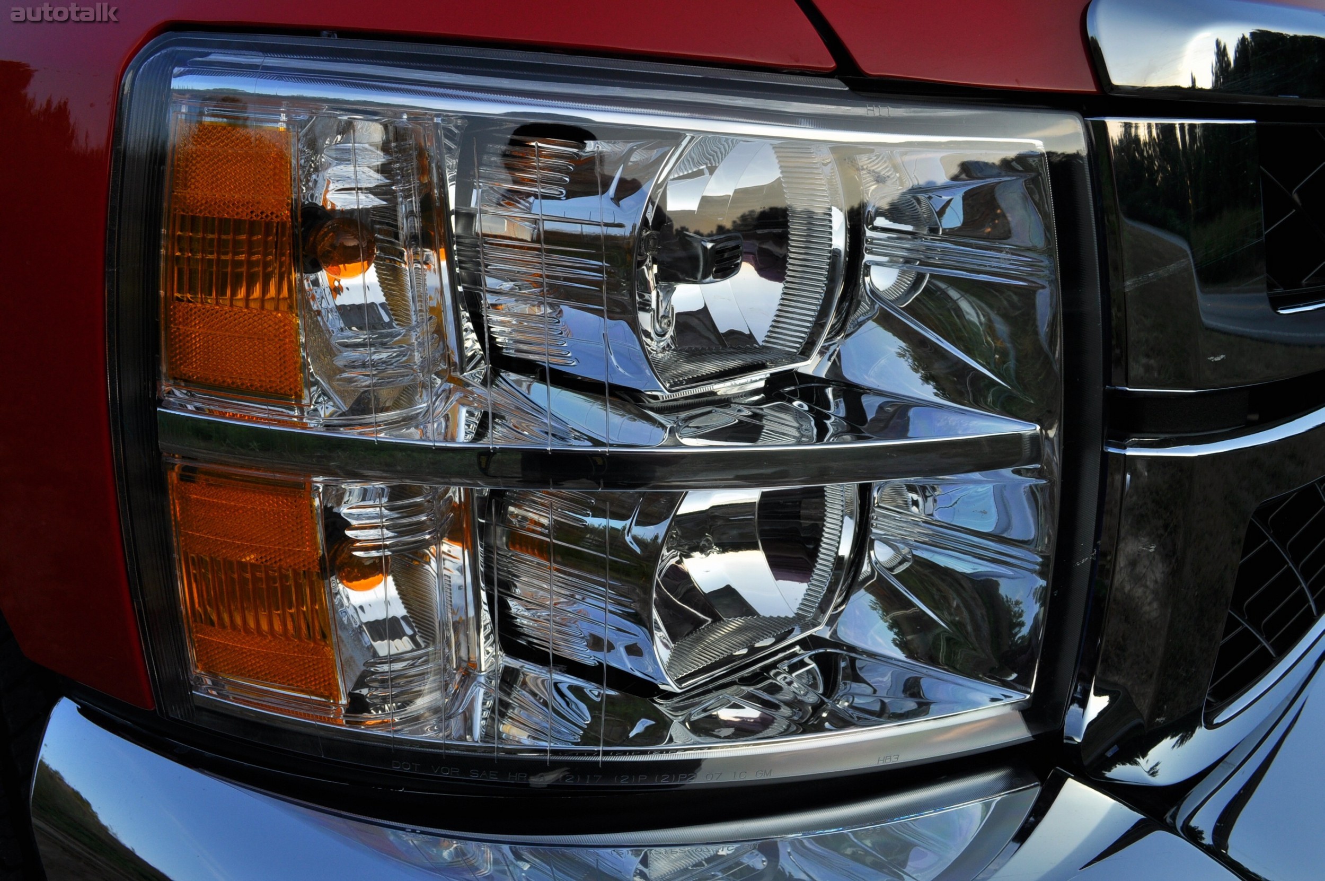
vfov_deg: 43.5
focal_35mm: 30
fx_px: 1103
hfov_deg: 62.0
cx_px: 662
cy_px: 440
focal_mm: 20
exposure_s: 1/320
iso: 200
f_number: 9
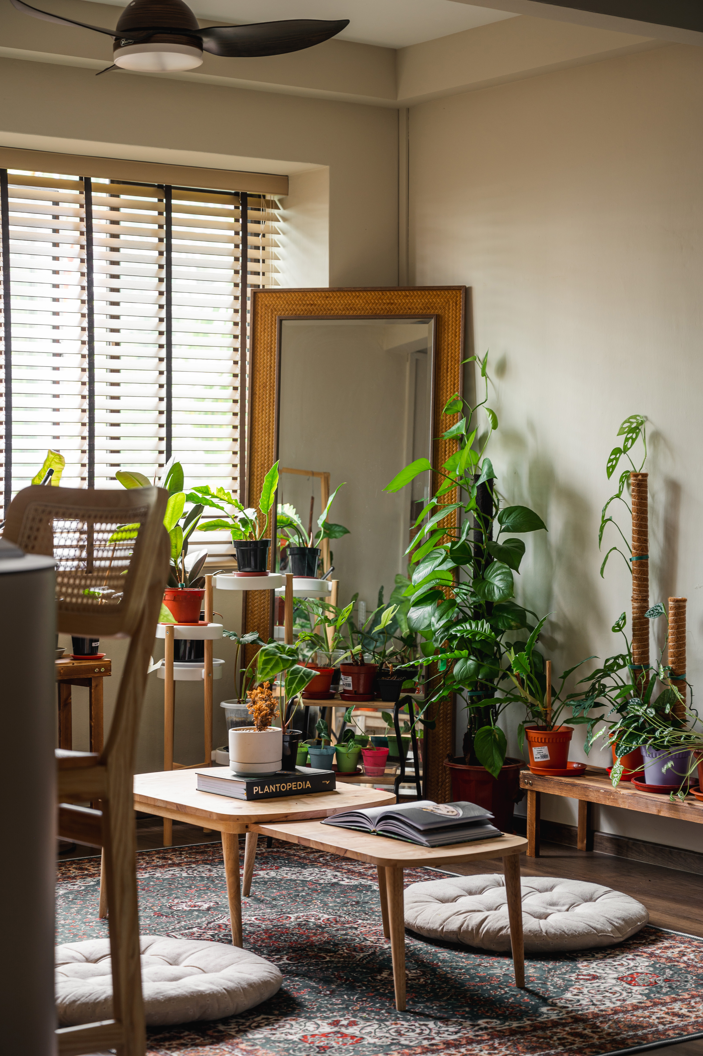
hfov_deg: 21.2
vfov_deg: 31.4
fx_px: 1877
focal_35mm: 64
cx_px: 352
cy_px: 528
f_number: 5
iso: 100
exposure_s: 1/4
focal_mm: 64
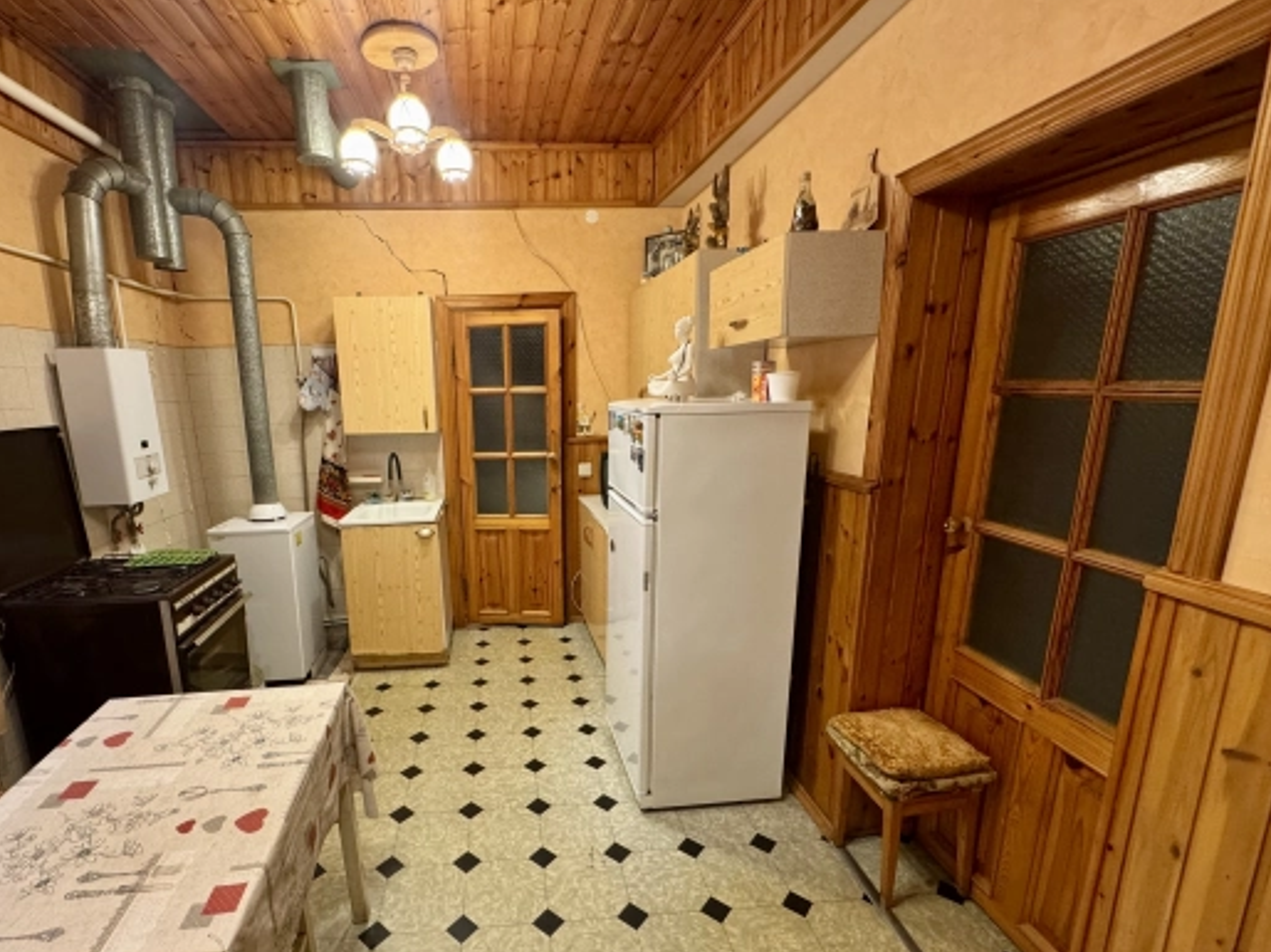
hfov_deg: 90.5
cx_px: 549
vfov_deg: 74.5
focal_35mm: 17
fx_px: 624
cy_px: 519
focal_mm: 2.22
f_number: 2.2
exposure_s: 1/50
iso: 320
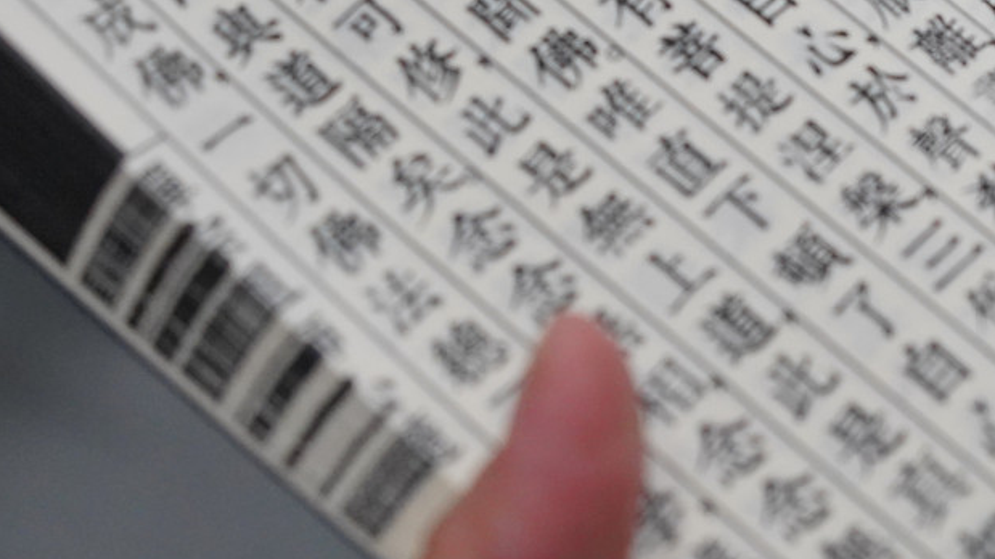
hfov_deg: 13.6
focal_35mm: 157
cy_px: 123
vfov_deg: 7.7
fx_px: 4142
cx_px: 910
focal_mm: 58
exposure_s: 1/160
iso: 3200
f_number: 4
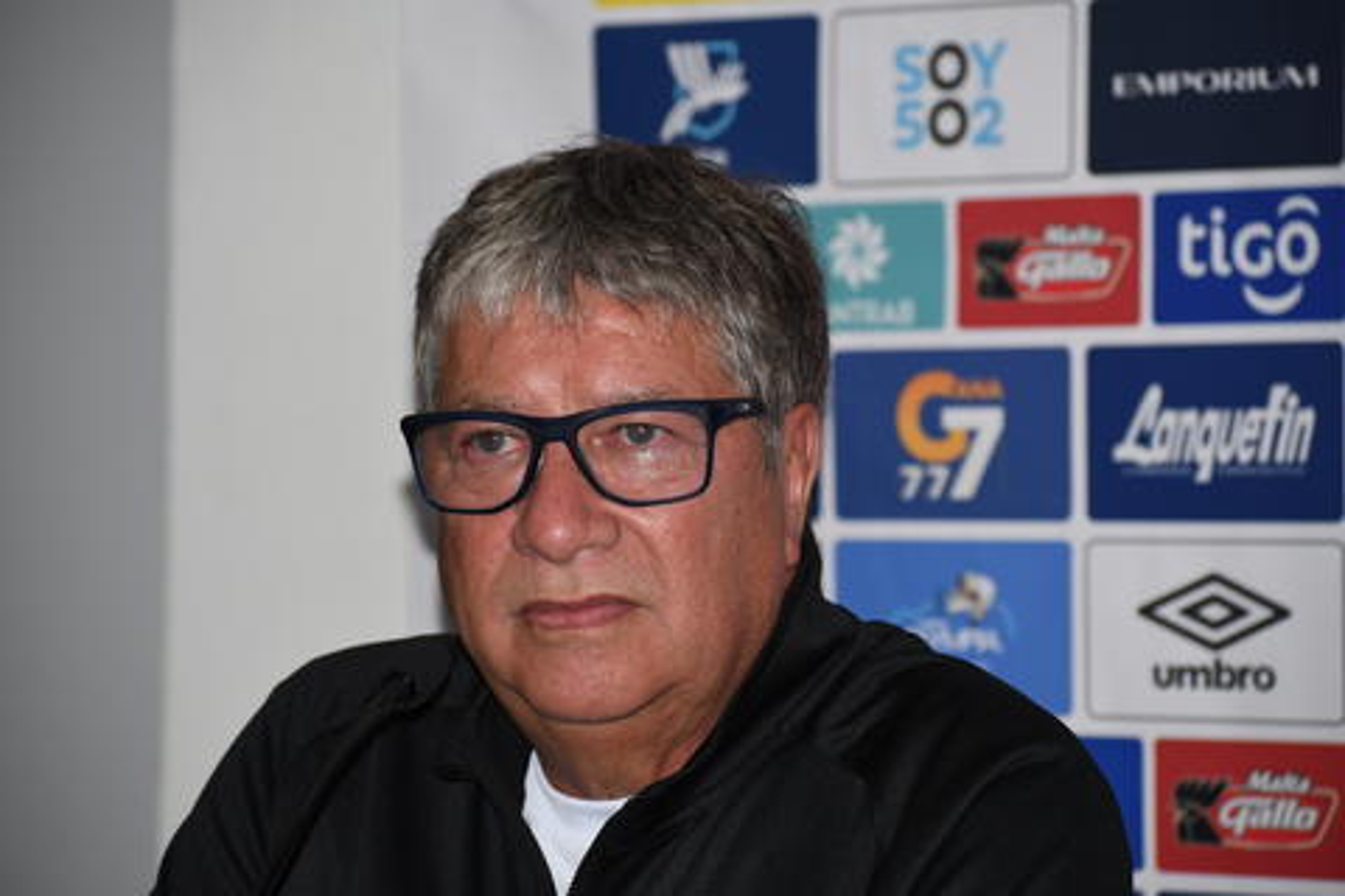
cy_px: 448
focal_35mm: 195
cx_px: 672
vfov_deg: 7.0
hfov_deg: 10.5
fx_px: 7285
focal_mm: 130
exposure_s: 1/250
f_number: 5.6
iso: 250
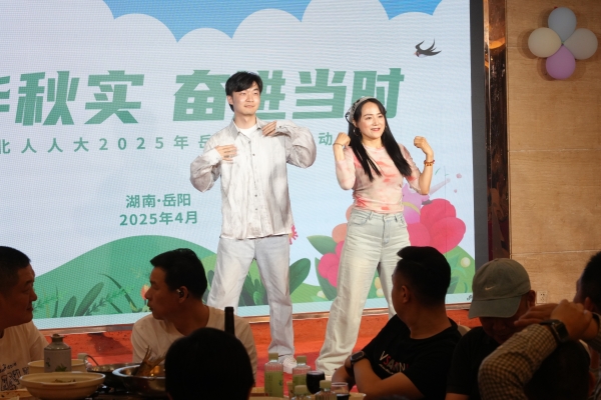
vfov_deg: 13.3
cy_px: 200
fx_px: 1719
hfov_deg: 19.8
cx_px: 300
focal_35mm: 103
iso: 2000
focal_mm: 103
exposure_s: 1/125
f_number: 13
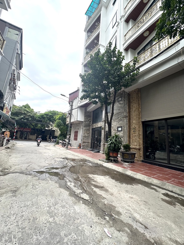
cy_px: 122
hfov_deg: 85.7
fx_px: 99
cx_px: 92
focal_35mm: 14
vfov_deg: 102.1
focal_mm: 2.22
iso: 40
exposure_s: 1/316
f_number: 2.2
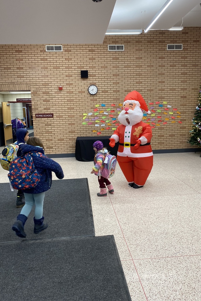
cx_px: 101
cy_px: 146
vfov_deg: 65.5
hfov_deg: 46.4
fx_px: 235
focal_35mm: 28
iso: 125
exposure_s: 1/114
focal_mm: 4.25
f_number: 1.8
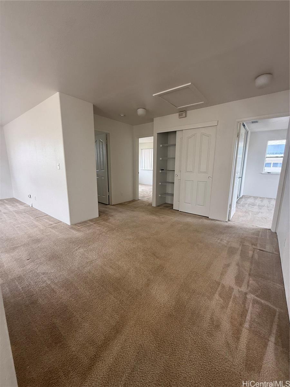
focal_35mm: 14
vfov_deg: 102.1
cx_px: 145
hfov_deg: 85.7
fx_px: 156
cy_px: 194
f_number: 2.2
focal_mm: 2.22
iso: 100
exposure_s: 1/99
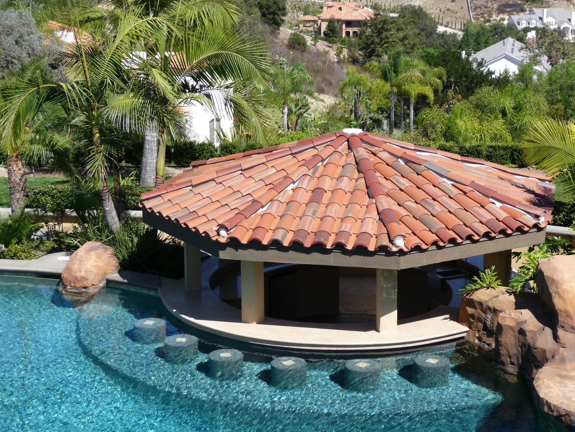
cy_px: 216
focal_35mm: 72
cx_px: 288
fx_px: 1196
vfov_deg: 20.4
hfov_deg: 27.0
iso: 100
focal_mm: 12.2
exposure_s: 1/500
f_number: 4.6
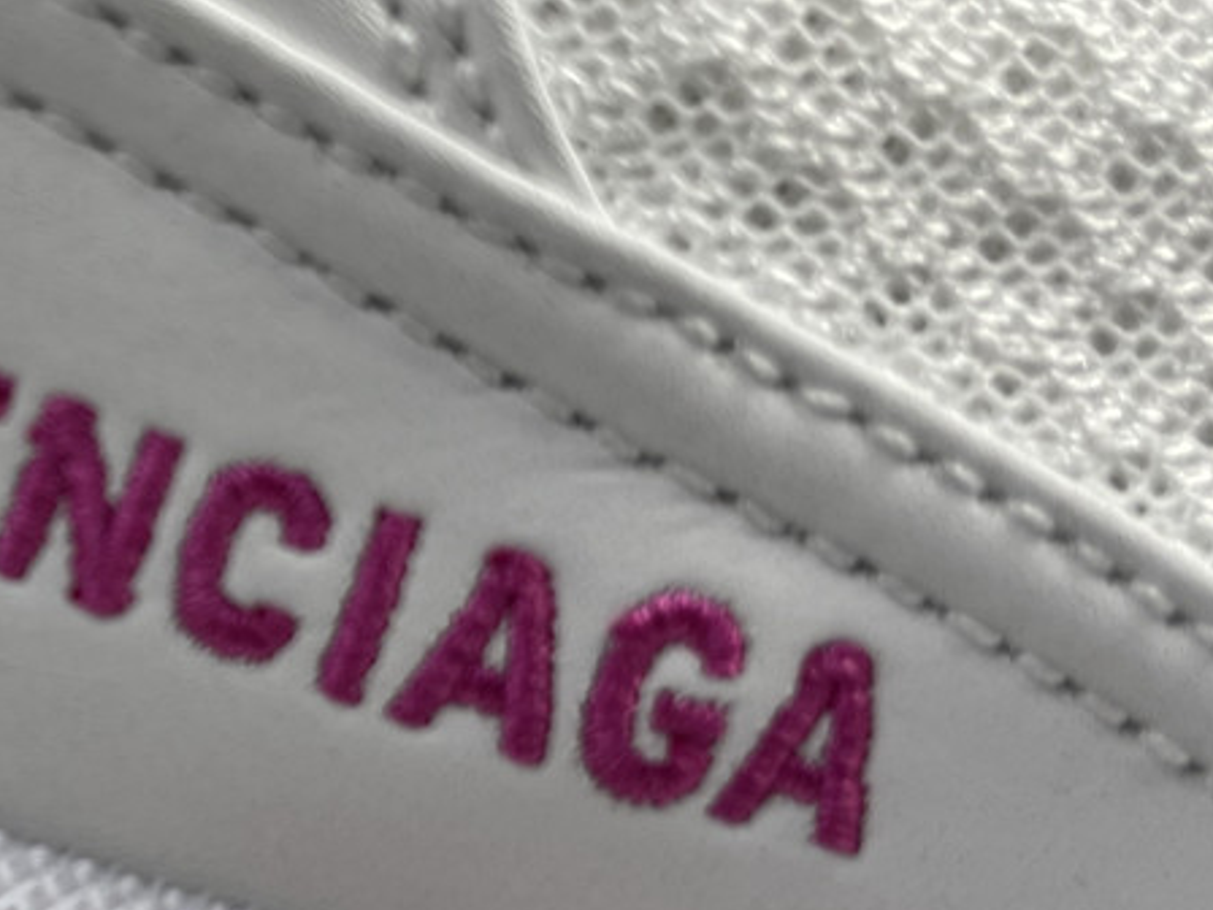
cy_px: 493
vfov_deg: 25.2
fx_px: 2032
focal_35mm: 58
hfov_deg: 30.7
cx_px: -19
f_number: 1.6
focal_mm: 4.2
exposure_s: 1/121
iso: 50
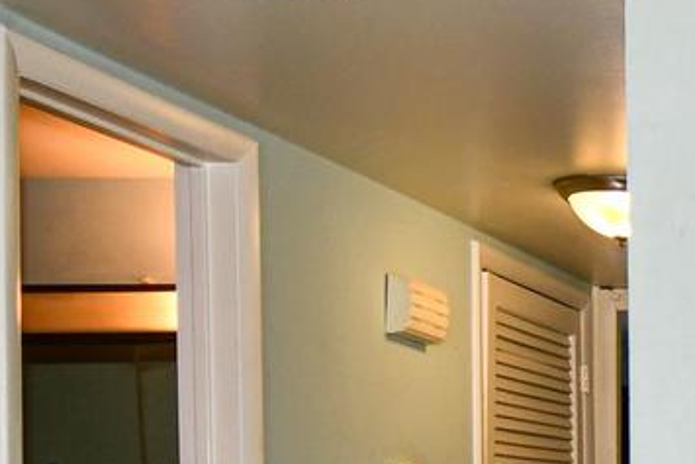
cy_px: 613
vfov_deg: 17.5
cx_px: 1026
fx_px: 1410
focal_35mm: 73
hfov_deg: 22.8
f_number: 4
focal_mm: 12
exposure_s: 1/60
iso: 320
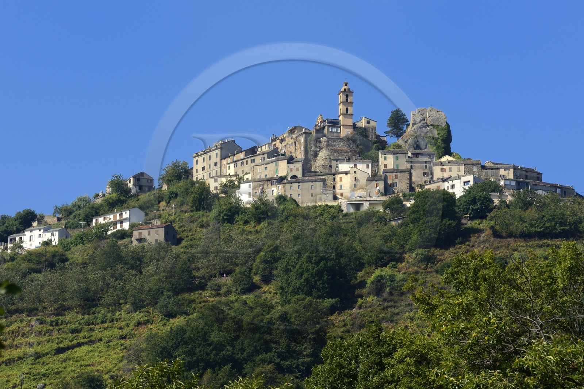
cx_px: 292
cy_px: 194
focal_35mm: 200
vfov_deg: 6.9
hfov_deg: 10.3
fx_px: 3244
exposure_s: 1/250
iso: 200
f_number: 11
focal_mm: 200
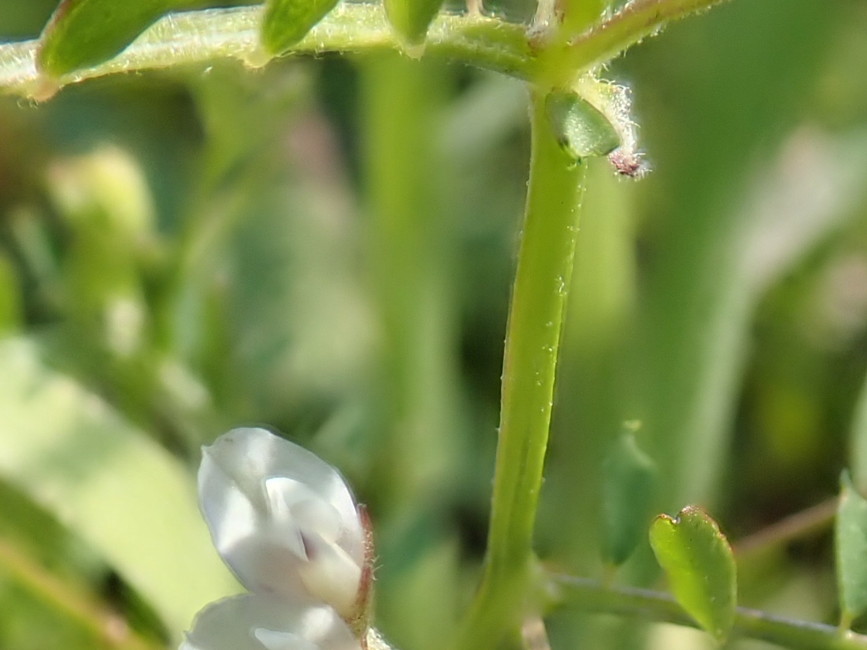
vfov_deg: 15.6
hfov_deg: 22.0
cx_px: 488
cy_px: 891
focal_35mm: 89
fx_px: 2229
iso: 100
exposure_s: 1/400
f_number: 3.2
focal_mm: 5.87
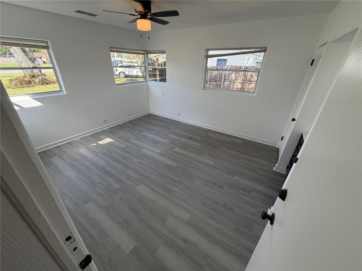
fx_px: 146
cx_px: 181
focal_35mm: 14
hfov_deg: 102.1
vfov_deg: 85.7
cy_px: 136
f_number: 2.2
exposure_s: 1/158
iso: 64
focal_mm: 2.22
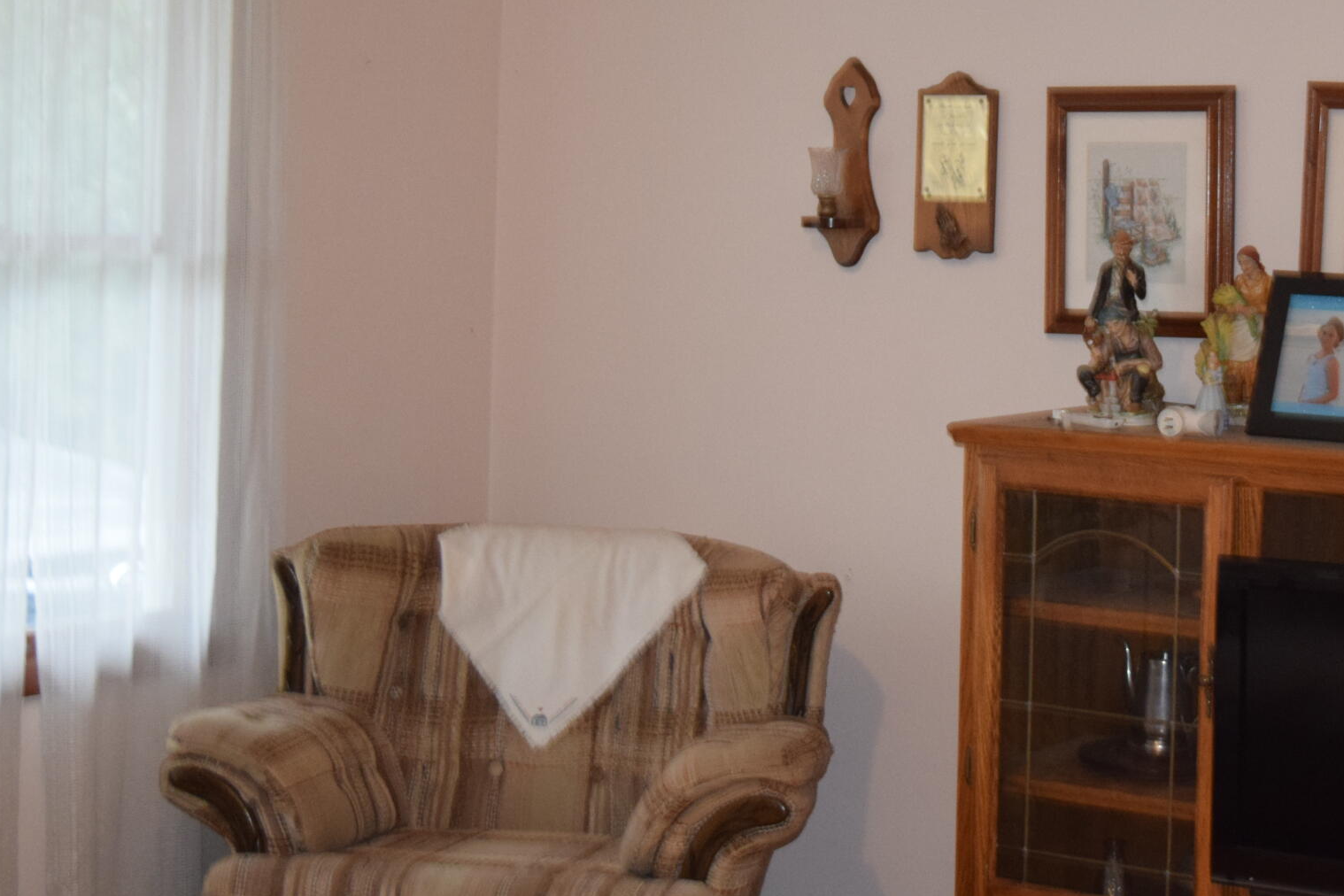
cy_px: 304
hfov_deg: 23.3
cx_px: 1078
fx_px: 3210
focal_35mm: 86
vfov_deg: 15.9
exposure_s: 1/60
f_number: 4.2
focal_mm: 29
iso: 1250
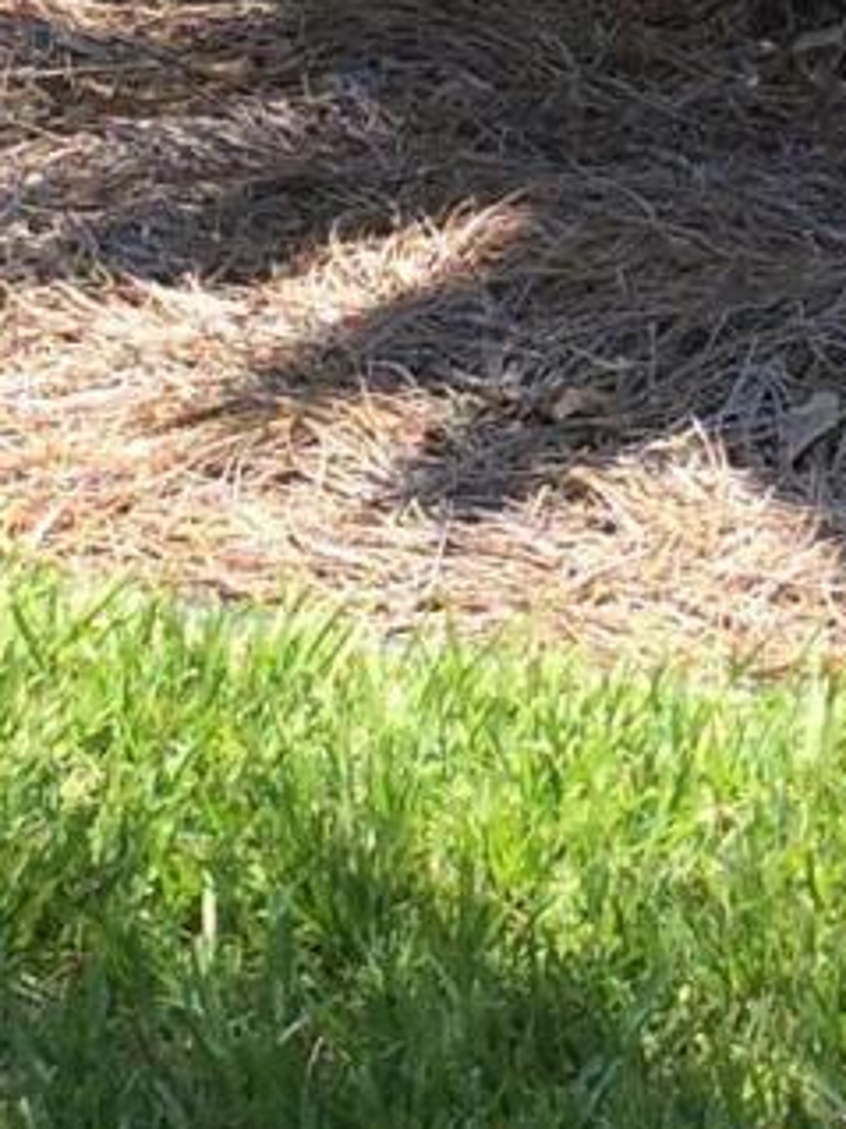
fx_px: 5935
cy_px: 18
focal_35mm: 182
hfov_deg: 8.1
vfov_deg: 10.8
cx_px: 665
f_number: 2.2
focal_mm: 4.15
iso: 32
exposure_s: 1/638
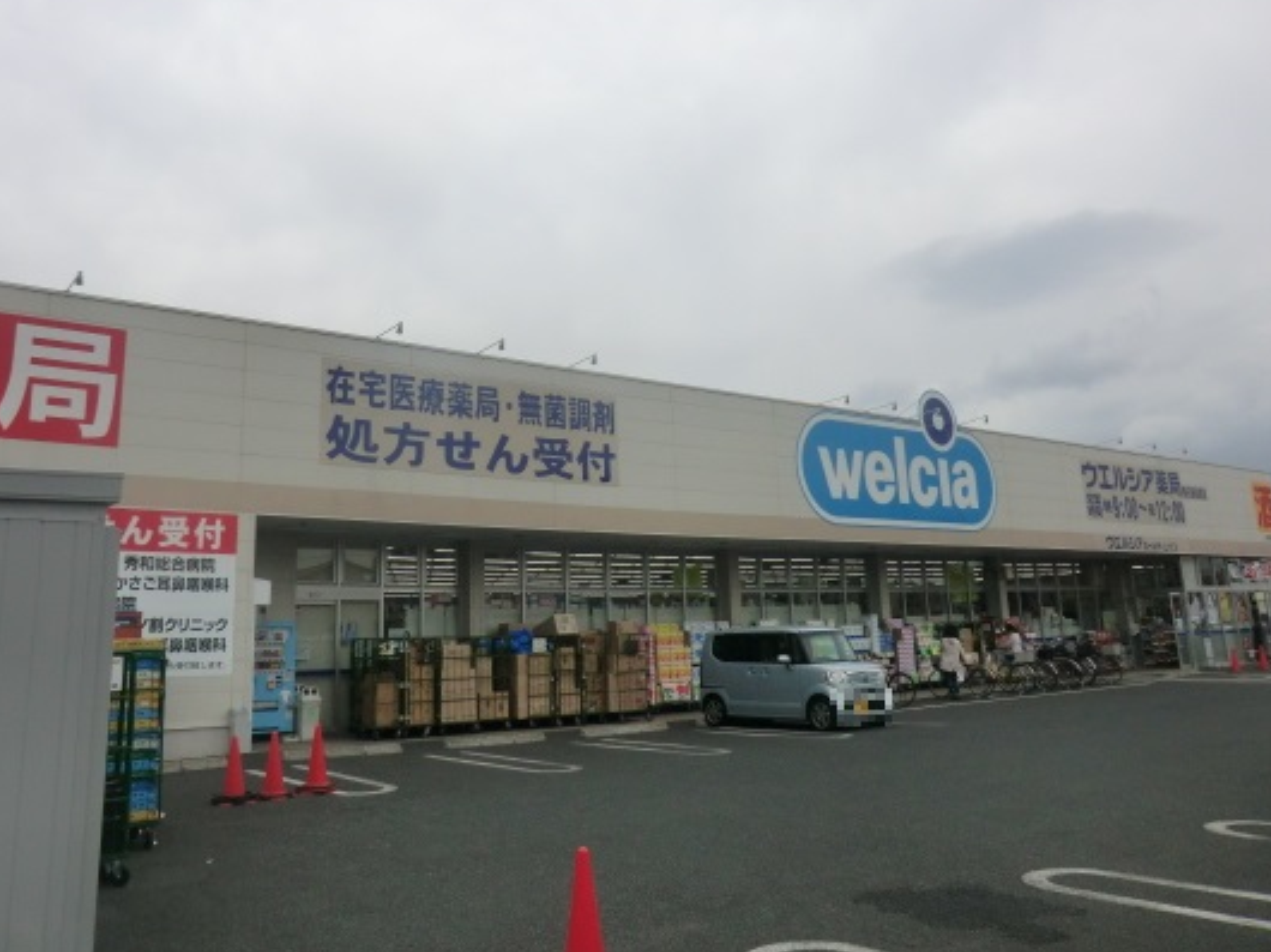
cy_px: 386
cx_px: 566
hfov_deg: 61.5
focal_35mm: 29
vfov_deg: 47.9
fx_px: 1064
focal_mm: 4.3
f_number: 7.5
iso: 80
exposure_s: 1/320
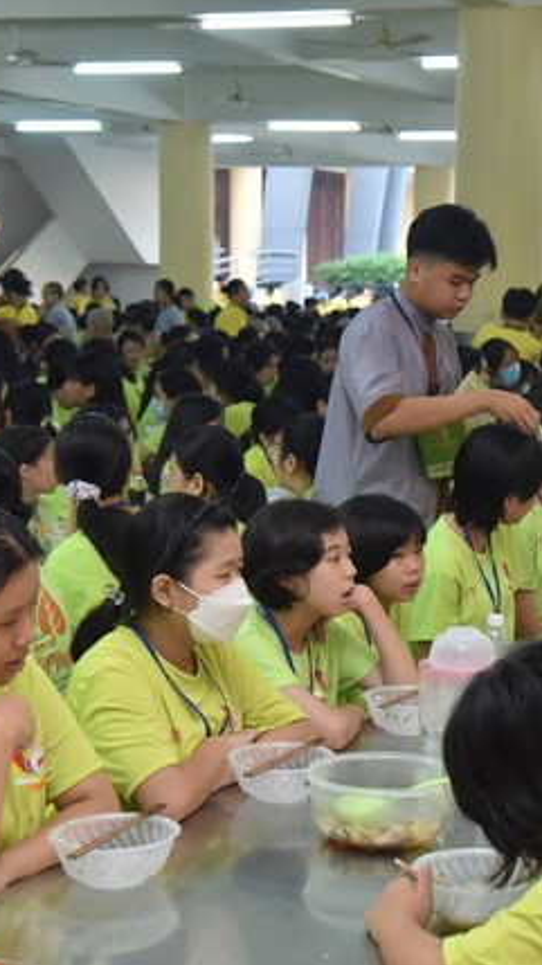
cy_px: 481
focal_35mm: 73
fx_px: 1867
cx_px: 520
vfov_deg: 29.0
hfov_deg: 16.2
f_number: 5
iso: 1600
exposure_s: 1/125
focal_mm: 46
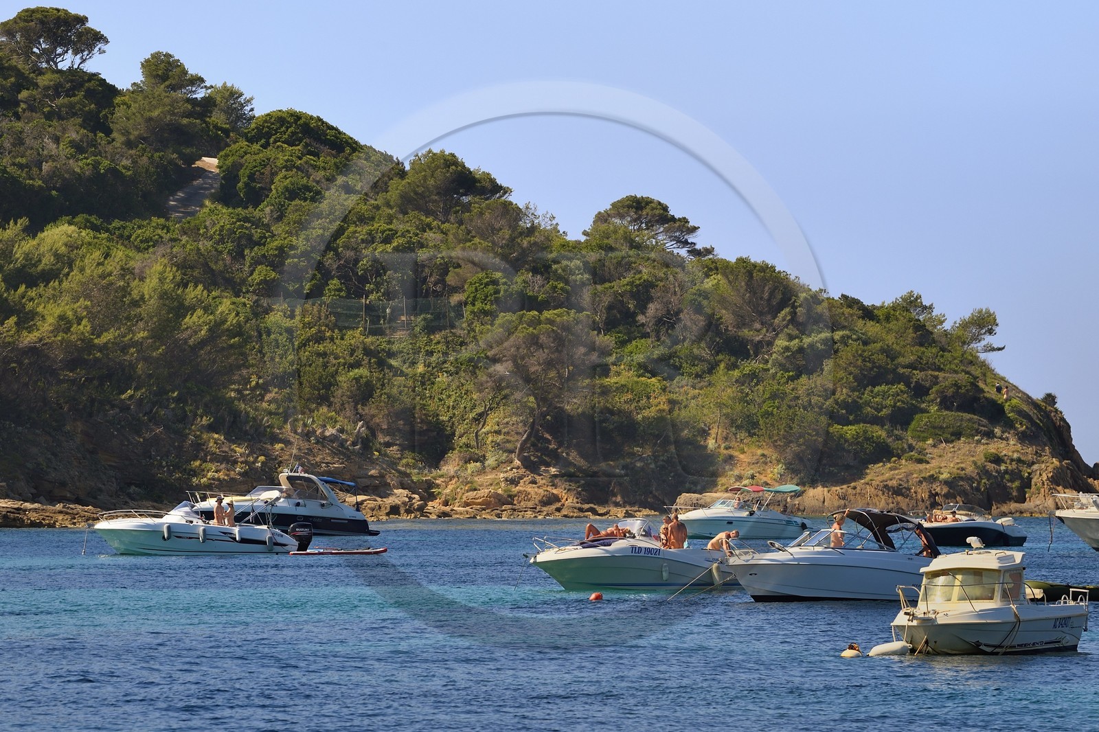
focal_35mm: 200
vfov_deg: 6.9
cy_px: 366
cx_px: 550
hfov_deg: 10.3
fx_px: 6104
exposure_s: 1/640
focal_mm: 200
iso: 200
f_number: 8
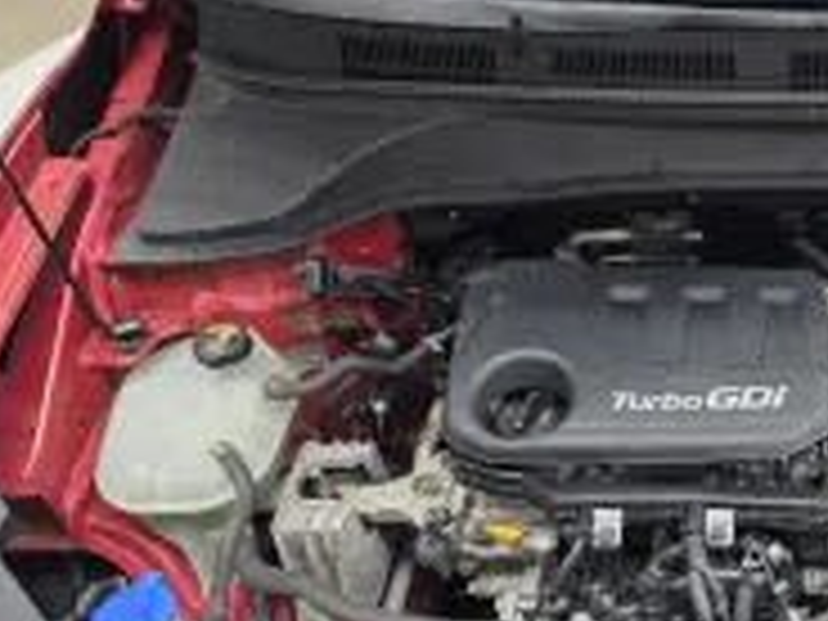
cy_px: 459
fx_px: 1076
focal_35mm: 45
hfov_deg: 38.3
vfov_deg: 31.7
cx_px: 792
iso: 80
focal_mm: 6.25
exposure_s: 1/100
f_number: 1.7
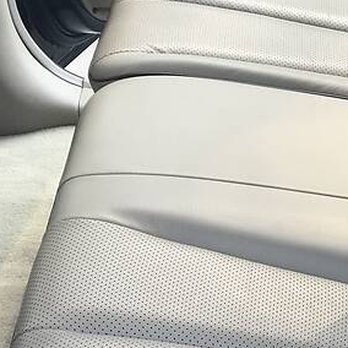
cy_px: 267
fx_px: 1615
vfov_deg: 12.3
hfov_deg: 12.1
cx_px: 375
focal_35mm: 142
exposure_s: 1/106
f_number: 2.8
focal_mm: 6.6
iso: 20
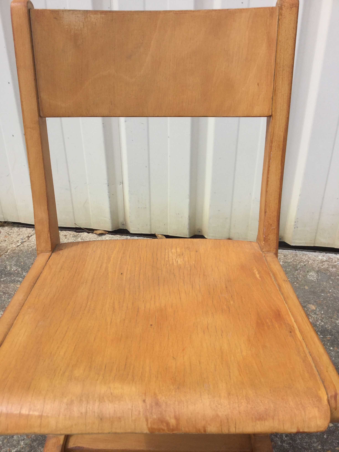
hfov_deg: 45.4
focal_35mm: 31
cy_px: 226
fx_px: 405
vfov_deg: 58.4
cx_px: 170
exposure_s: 1/1274
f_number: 2.4
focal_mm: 3.3
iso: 25
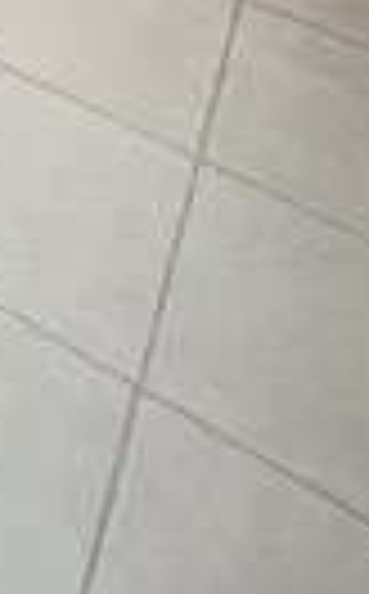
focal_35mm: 67
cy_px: -338
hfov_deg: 13.6
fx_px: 1083
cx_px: -536
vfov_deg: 23.4
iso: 200
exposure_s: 1/120
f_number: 1.8
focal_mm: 1.57
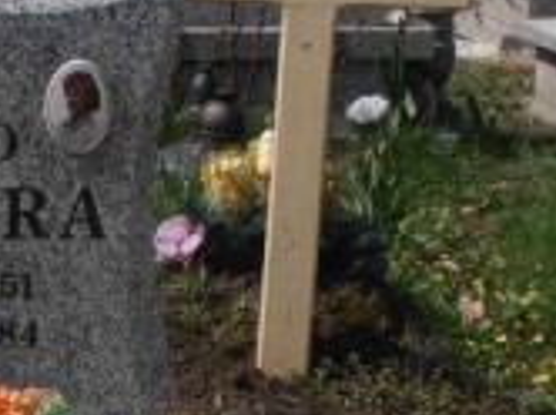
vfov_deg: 8.5
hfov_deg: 11.4
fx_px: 2727
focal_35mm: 170
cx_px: -137
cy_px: 663
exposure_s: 1/1250
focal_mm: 7.87
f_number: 4.2
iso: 80
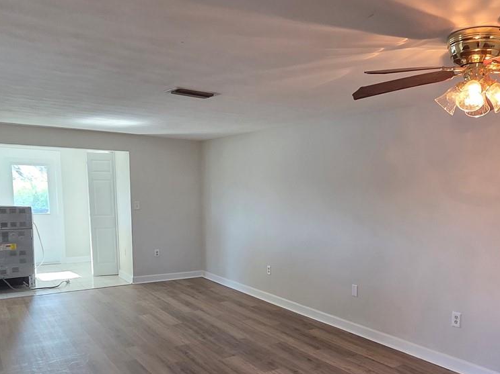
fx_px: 404
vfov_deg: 49.1
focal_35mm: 28
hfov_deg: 62.4
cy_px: 241
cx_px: 320
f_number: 2.2
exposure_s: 1/60
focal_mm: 2.2
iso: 250
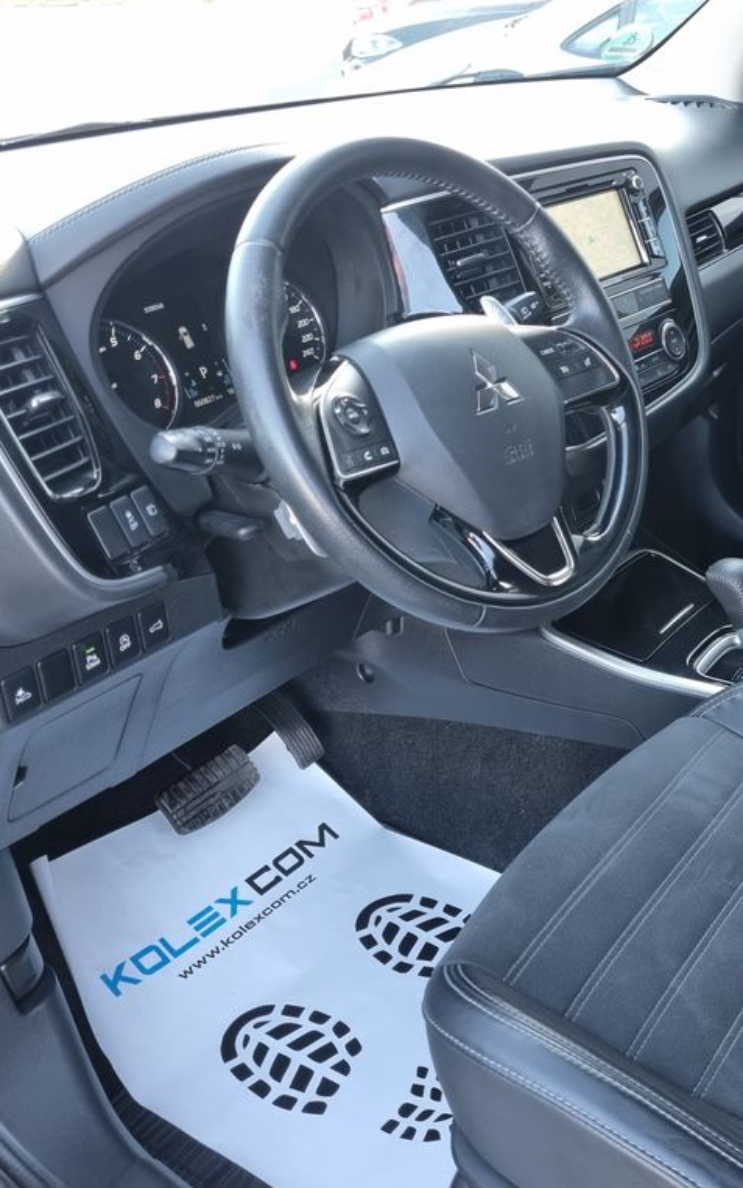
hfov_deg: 32.7
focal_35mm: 37
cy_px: 593
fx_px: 1199
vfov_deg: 52.7
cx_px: 665
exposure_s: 1/100
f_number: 1.8
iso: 160
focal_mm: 5.4
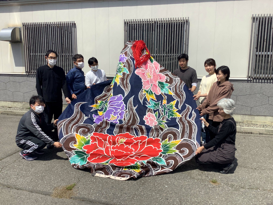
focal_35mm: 31
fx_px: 244
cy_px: 102
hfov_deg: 58.4
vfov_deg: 45.4
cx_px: 136
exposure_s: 1/2262
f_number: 2.4
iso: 25
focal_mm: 3.3
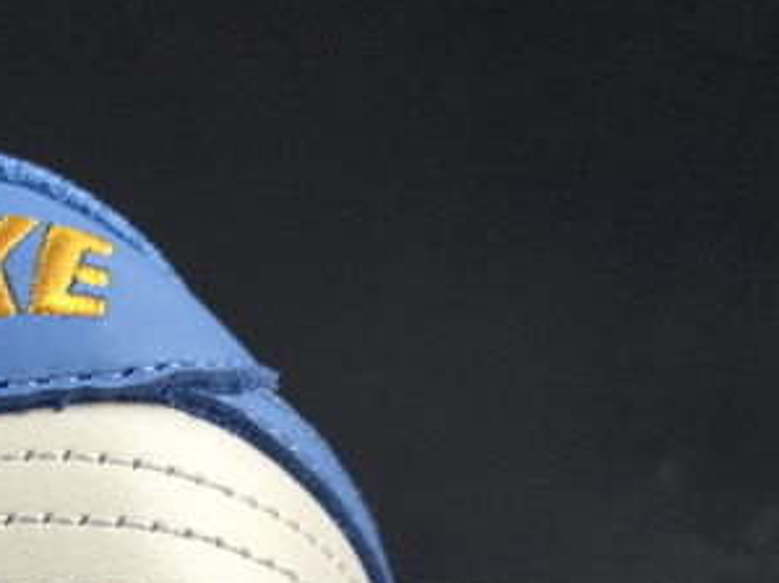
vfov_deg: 18.4
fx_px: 1687
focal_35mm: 75
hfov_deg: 23.0
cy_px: 731
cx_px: -242
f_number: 1.8
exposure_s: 1/50
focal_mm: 4
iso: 20
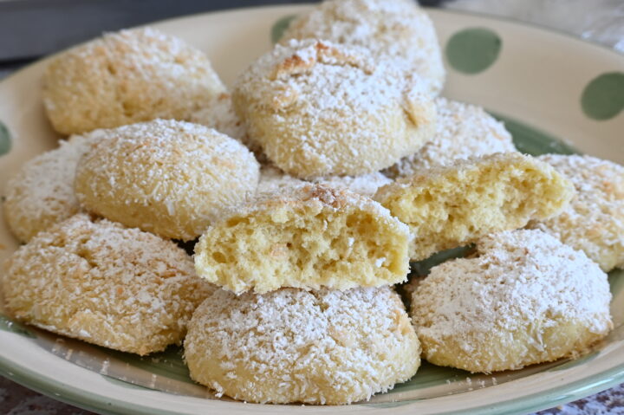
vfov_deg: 12.0
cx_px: 312
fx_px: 1975
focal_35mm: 114
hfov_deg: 18.0
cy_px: 208
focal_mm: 76
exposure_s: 1/10
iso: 200
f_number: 11
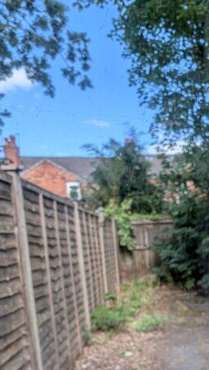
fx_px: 305
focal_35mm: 31
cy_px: 288
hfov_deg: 34.6
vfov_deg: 58.5
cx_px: 207
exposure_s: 1/584
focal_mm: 1.95
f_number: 2.2
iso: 48
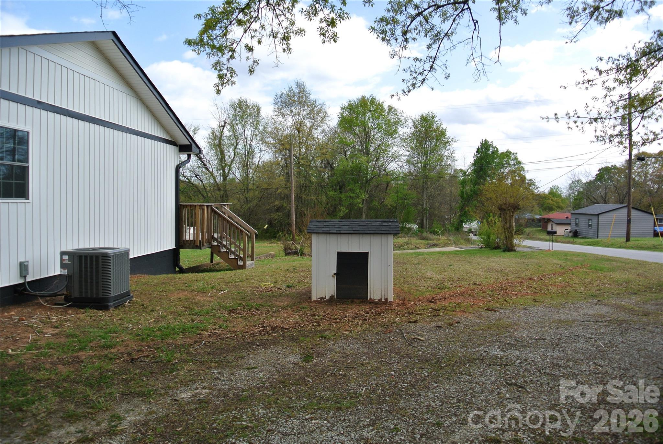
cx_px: 332
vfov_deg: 48.0
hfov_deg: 67.3
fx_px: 498
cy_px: 222
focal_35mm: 27
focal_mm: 10
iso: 100
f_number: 4.5
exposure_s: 1/400
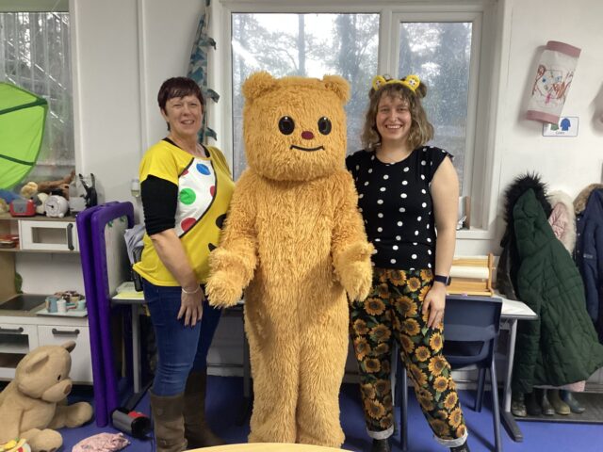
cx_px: 302
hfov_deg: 58.4
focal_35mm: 31
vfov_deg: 45.4
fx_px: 540
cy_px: 226
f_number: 2.4
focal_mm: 3.3
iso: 250
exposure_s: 1/33
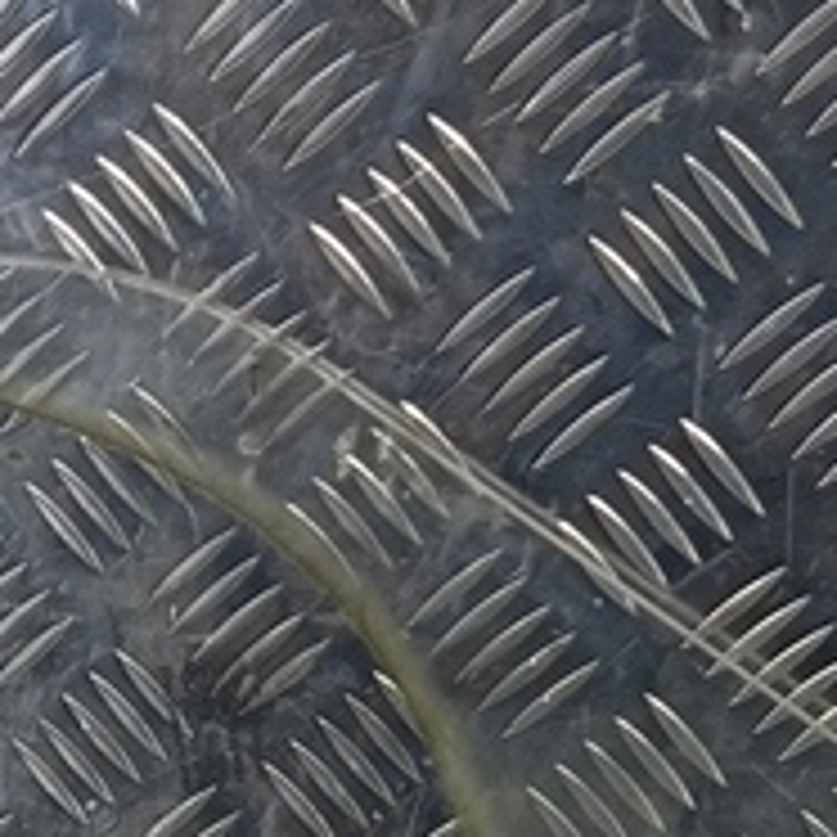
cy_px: 1413
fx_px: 3064
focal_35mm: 112
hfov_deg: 14.8
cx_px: -266
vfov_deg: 14.1
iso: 113
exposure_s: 1/50
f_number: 1.6
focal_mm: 4.11
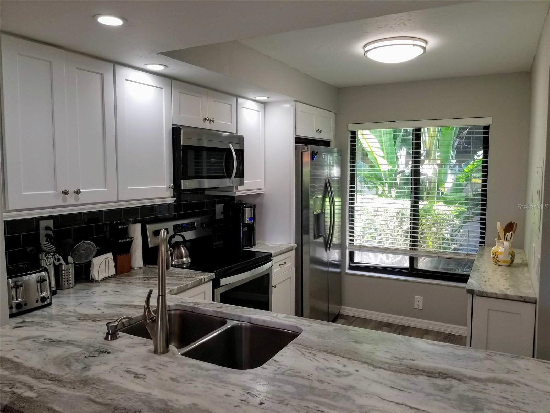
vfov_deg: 53.1
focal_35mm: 26
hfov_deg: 67.3
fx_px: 413
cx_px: 275
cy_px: 206
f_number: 1.7
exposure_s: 1/60
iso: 64
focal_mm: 4.25
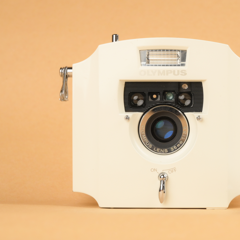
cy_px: 121
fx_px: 1208
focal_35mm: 154
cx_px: 178
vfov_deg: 11.3
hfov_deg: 11.3
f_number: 14
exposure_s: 1/100
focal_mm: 120
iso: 1600
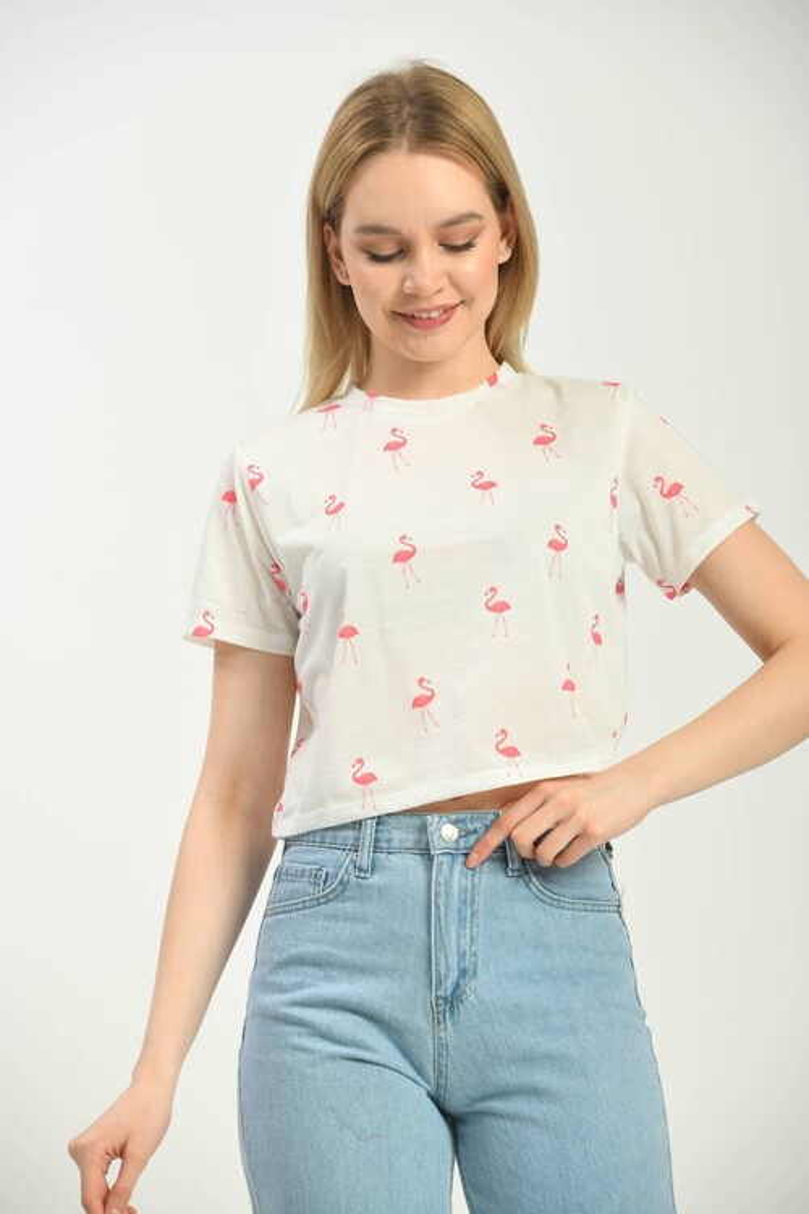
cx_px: 404
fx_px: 5393
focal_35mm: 160
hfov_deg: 8.6
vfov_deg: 12.8
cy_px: 607
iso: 100
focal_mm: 160
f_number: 6.3
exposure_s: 1/160
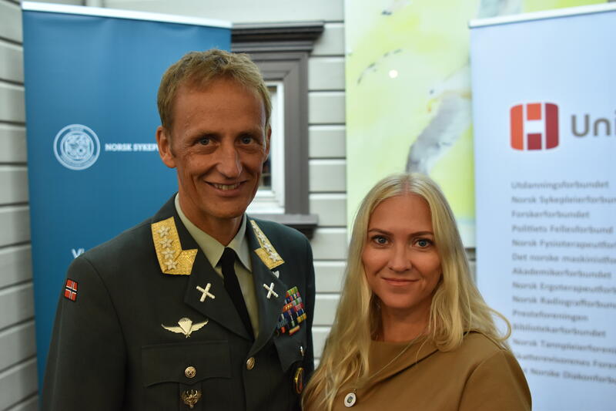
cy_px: 206
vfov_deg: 36.9
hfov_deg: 53.1
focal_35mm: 36
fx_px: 616
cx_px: 308
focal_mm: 24
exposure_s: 1/200
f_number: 2.8
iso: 800
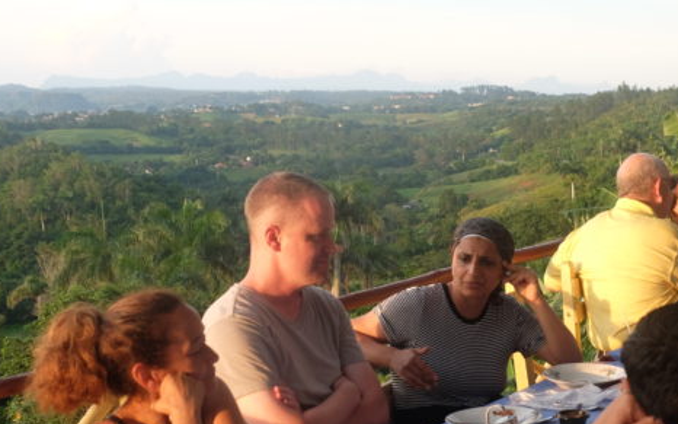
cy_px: 305
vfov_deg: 20.5
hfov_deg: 31.9
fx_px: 1164
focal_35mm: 63
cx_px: 514
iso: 800
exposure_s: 1/160
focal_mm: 24.3
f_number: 5.6
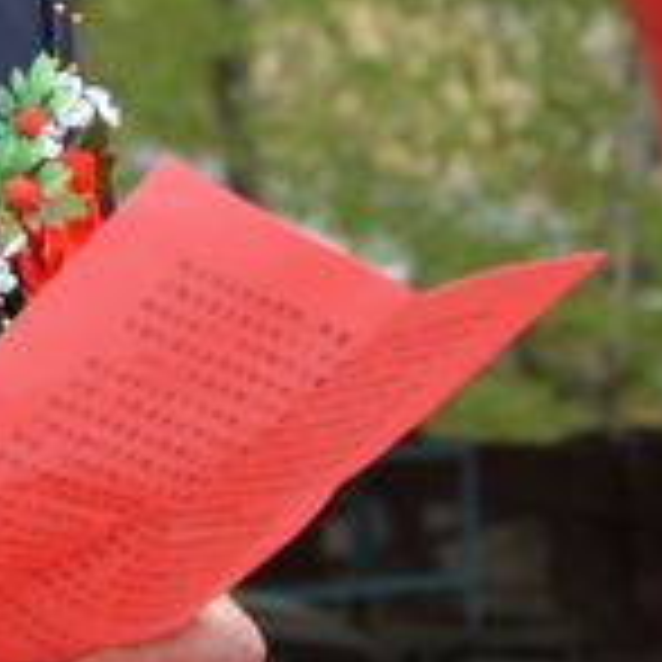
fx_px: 6967
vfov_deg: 5.4
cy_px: -189
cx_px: 14
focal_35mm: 322
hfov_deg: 5.4
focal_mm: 62
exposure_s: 1/500
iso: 400
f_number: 5.6
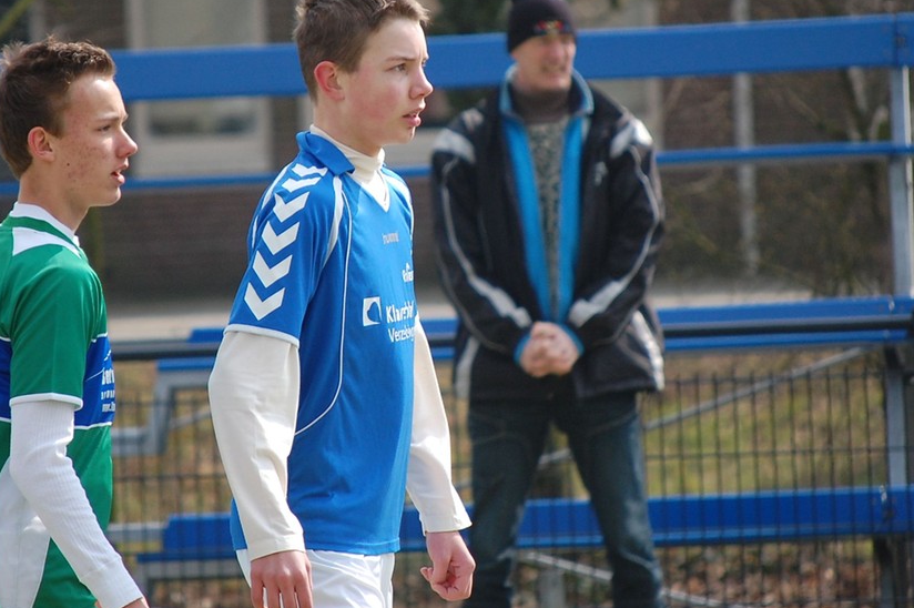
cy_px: 309
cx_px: 453
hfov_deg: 5.5
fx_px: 9462
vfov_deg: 3.7
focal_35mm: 373
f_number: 5.6
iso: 400
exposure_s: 1/800
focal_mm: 200
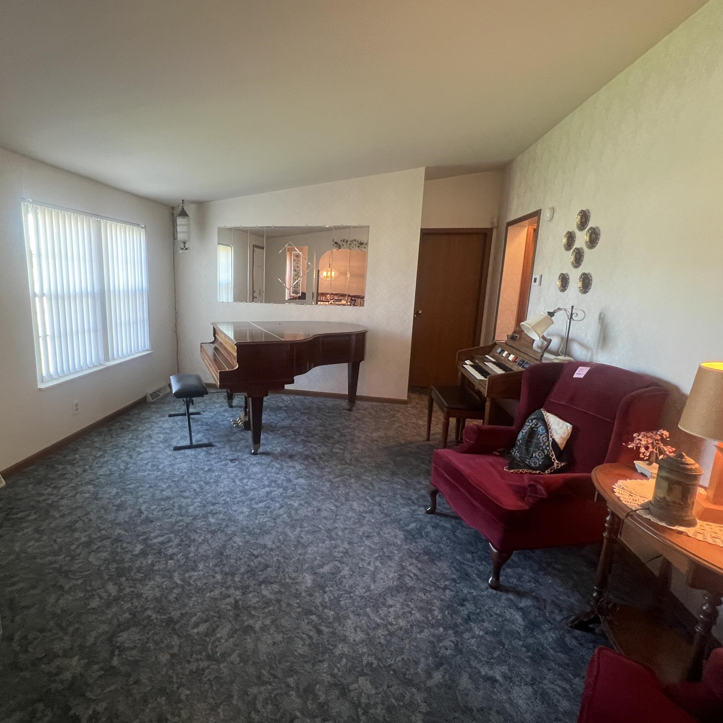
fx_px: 378
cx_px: 278
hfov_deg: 86.0
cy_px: 354
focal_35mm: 16
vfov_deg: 87.4
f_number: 1.8
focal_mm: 1.57
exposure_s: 1/60
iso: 320
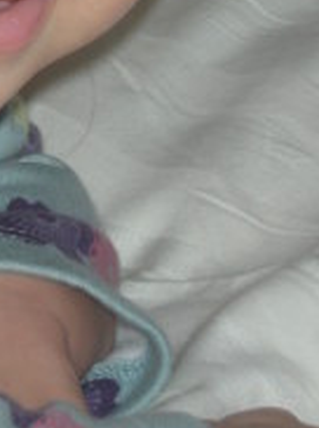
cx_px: -59
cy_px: -165
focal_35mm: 306
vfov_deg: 6.4
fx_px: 3769
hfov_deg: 4.8
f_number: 5
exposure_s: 1/120
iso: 50
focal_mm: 17.4
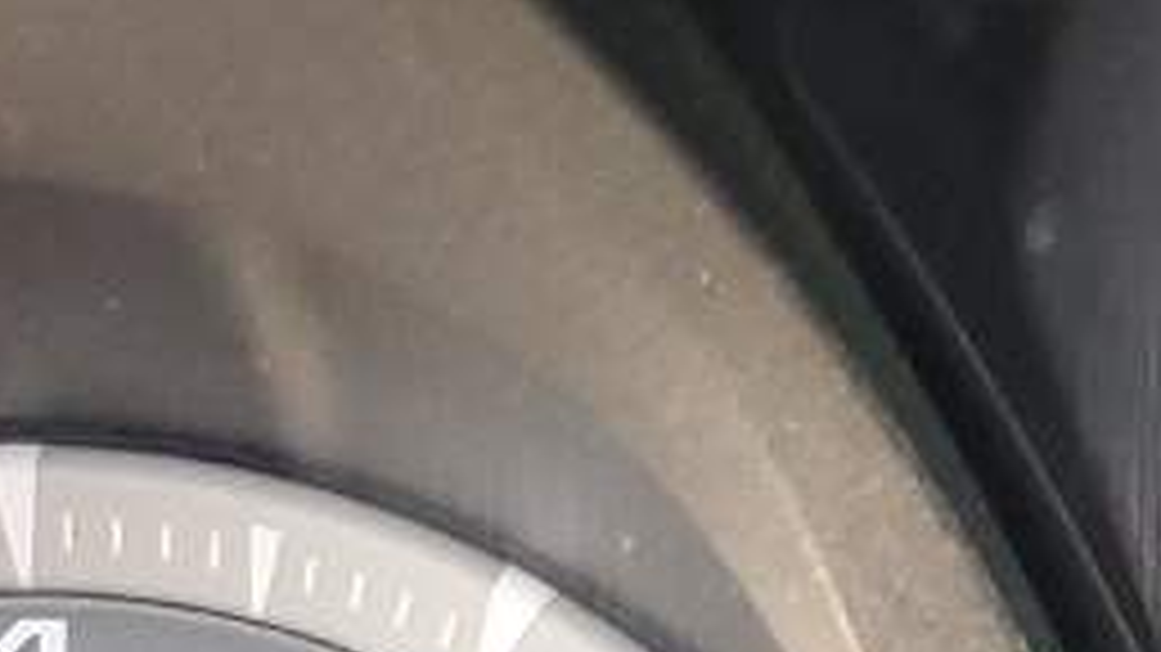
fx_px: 5417
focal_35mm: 176
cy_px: 1250
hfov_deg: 11.4
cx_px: 2034
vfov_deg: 6.7
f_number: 1.5
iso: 82
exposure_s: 1/120
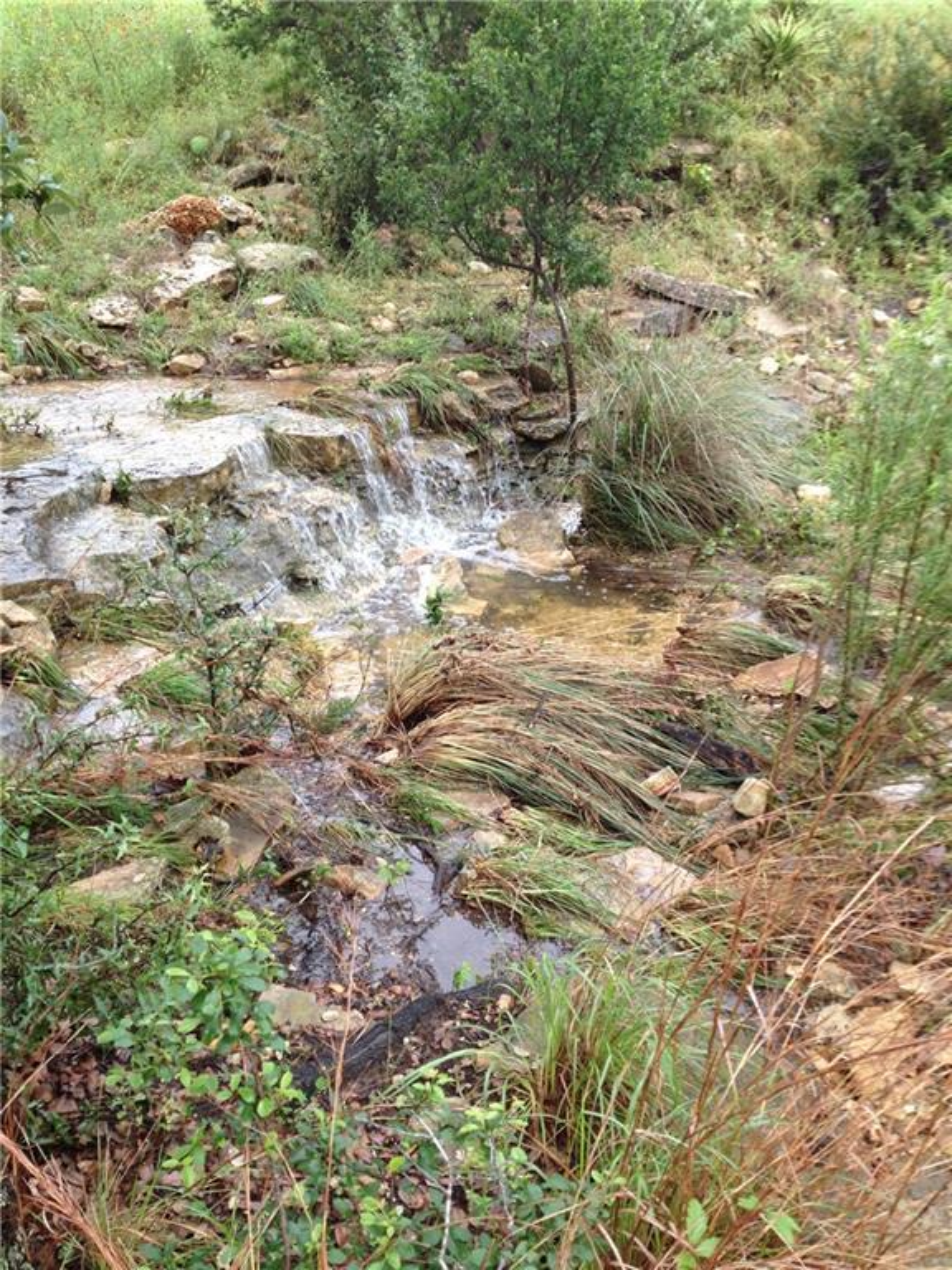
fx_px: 1283
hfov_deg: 40.7
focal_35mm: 35
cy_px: 635
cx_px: 476
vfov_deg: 52.6
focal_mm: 4.28
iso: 50
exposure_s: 1/159
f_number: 2.4
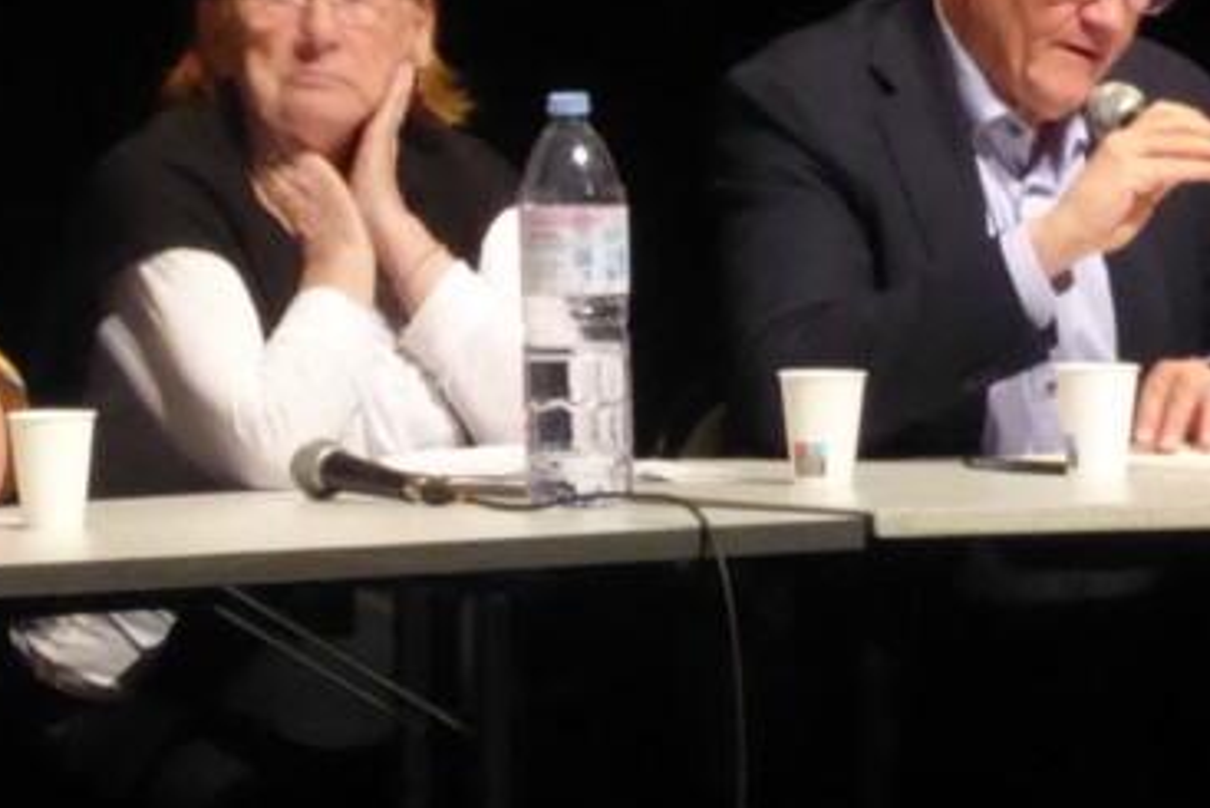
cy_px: 86
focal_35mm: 438
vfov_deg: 3.1
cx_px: 267
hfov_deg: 4.7
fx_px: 14727
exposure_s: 1/5
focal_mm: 27.1
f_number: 8
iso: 1000
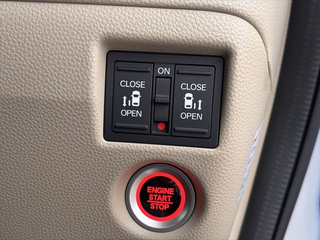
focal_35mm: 52
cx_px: 160
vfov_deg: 28.0
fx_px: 481
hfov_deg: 36.8
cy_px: 120
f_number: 1.6
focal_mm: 5.96
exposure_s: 1/60
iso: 100
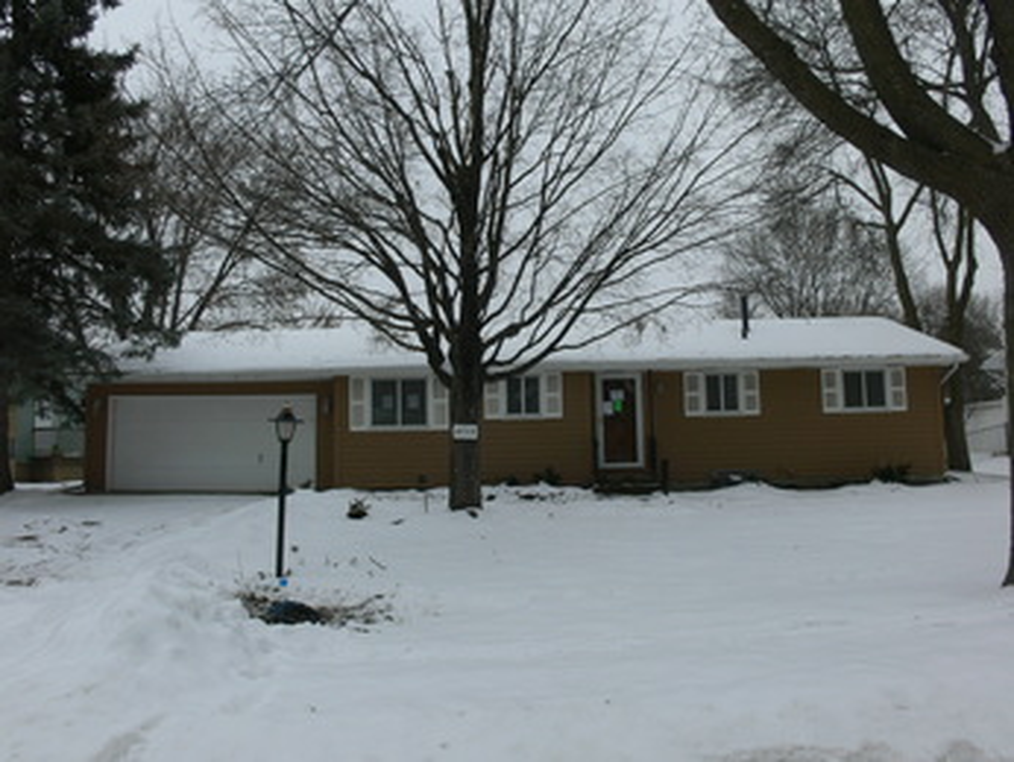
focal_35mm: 41
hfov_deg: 45.7
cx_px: 507
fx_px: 1202
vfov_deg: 35.2
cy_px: 381
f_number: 5.6
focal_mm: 8.4
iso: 80
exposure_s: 1/160
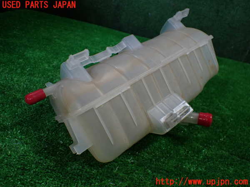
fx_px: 217
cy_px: 94
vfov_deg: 46.8
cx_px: 125
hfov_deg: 60.0
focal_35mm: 30
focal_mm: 5.4
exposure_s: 1/125
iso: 250
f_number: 2.3
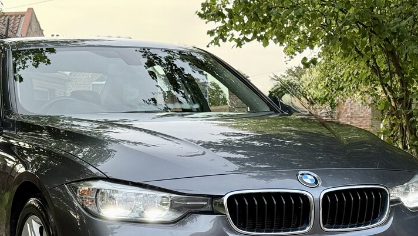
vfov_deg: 12.6
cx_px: 195
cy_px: 279
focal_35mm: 94
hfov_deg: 22.7
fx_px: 1042
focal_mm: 6.76
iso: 80
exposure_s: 1/122
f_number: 1.78
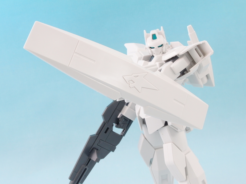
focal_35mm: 50
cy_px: 92
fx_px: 355
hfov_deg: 38.2
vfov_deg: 29.1
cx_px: 123
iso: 100
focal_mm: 10.83
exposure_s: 1
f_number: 8
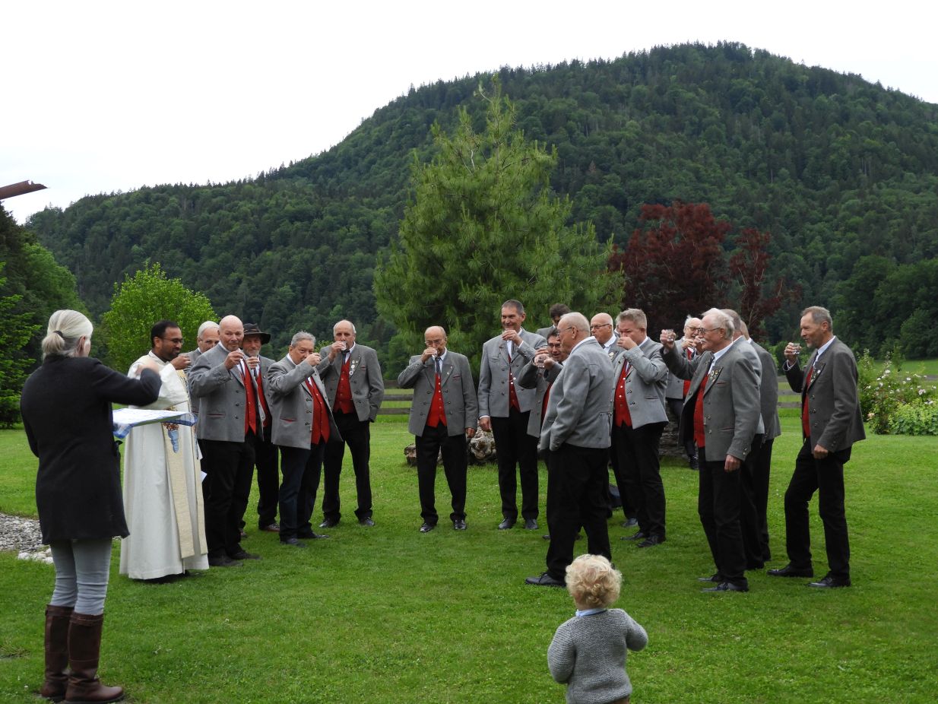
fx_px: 1355
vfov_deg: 29.1
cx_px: 469
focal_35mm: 50
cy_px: 352
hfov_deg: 38.2
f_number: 4
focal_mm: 9
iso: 100
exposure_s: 1/50
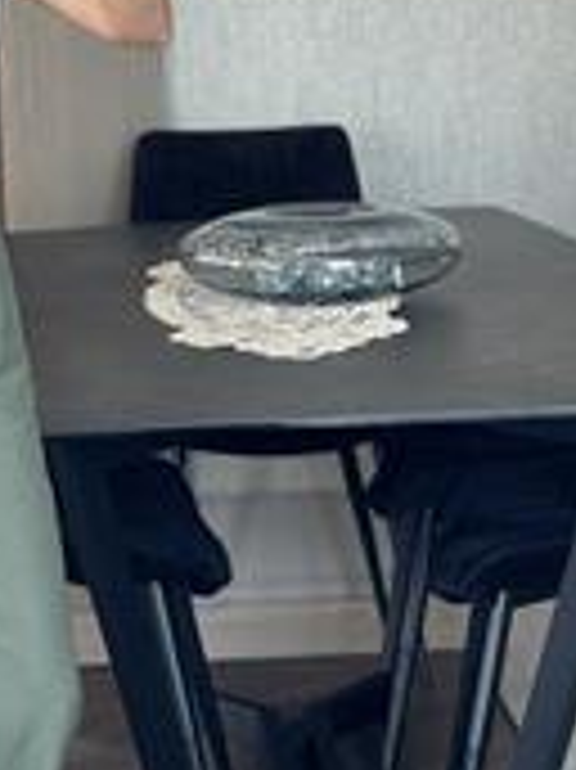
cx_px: -140
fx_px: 3154
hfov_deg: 10.2
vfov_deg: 13.9
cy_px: 351
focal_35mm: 142
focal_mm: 6.86
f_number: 1.78
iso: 125
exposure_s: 1/60
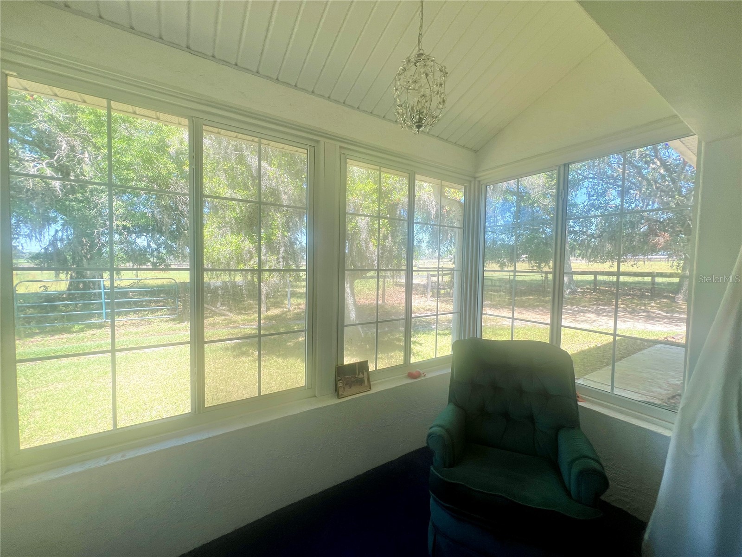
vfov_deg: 89.9
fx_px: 279
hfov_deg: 106.2
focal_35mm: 13
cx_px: 371
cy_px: 278
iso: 32
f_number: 1.8
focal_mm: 1.57
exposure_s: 1/203
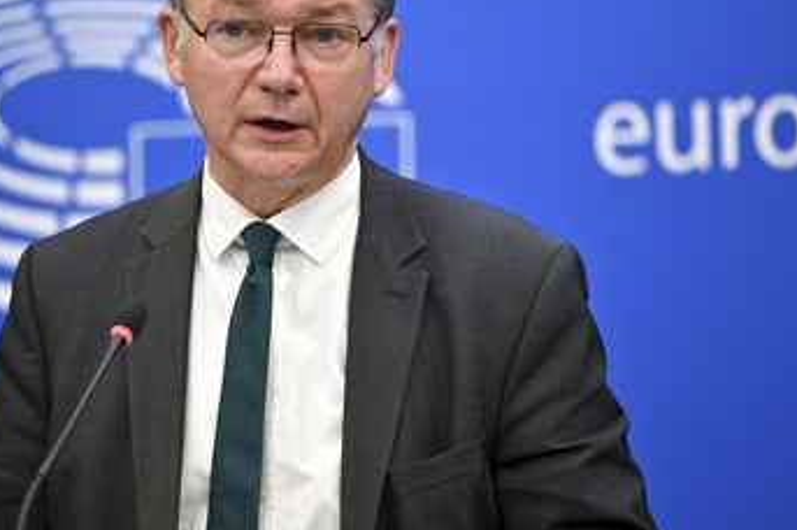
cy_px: 193
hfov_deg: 8.5
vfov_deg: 5.6
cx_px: 285
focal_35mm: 243
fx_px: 5375
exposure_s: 1/160
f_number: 2.8
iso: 640
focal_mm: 185
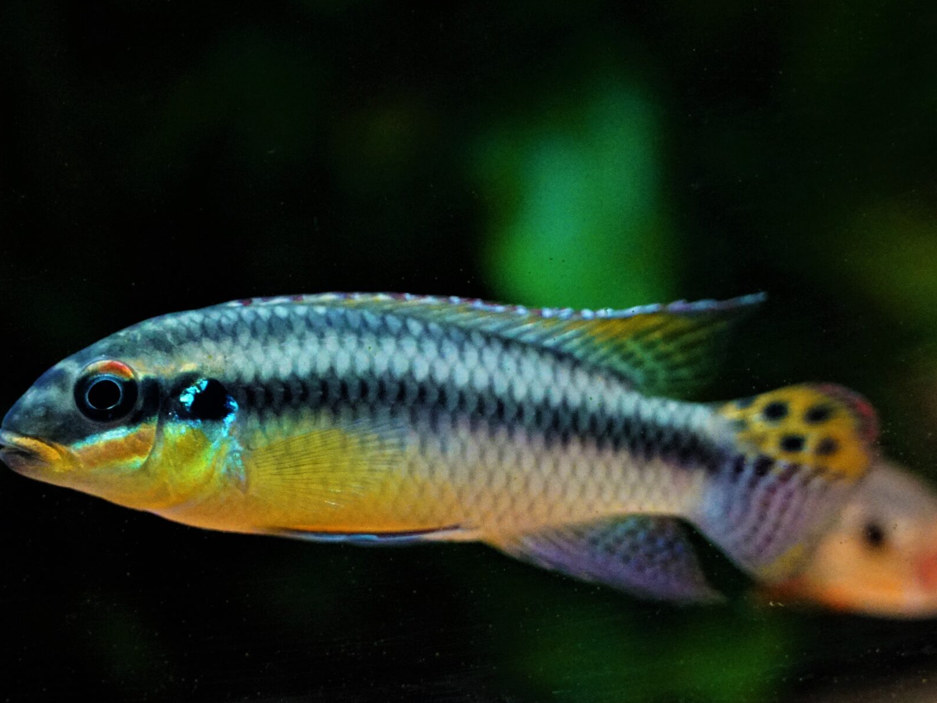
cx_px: 424
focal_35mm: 311
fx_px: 8412
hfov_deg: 6.4
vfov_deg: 4.8
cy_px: 391
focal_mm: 135
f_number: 5.6
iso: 10000
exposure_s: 1/250
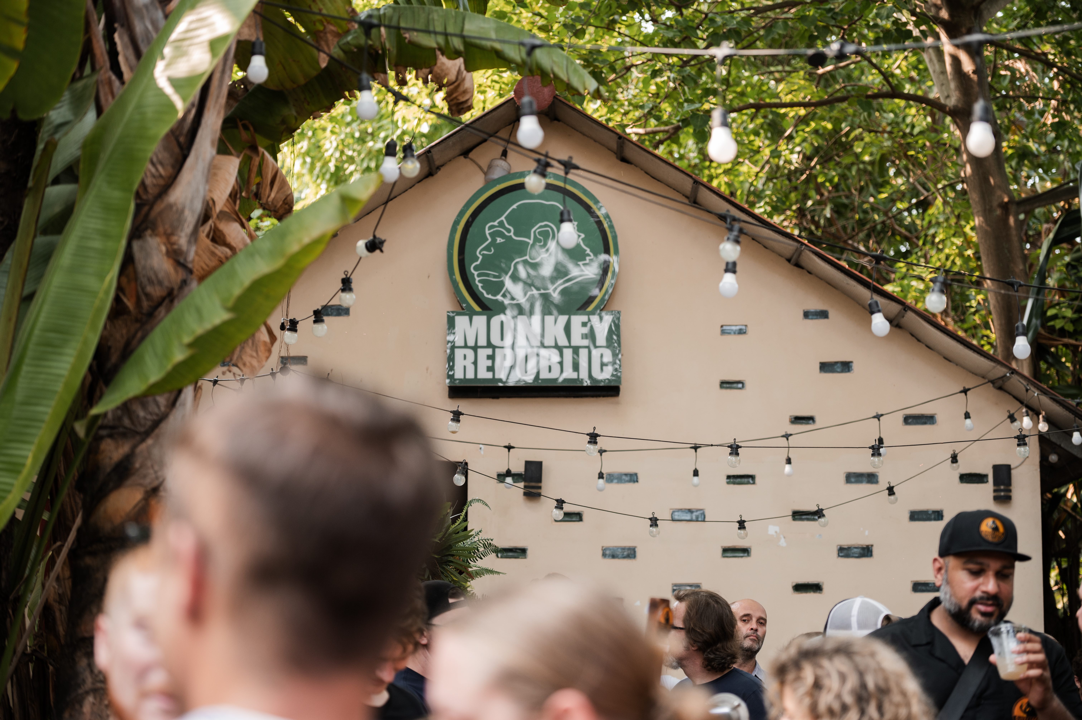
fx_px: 2102
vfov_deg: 19.4
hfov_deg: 28.9
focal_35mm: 70
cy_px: 360
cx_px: 541
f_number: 2.8
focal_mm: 70
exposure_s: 1/200
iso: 250
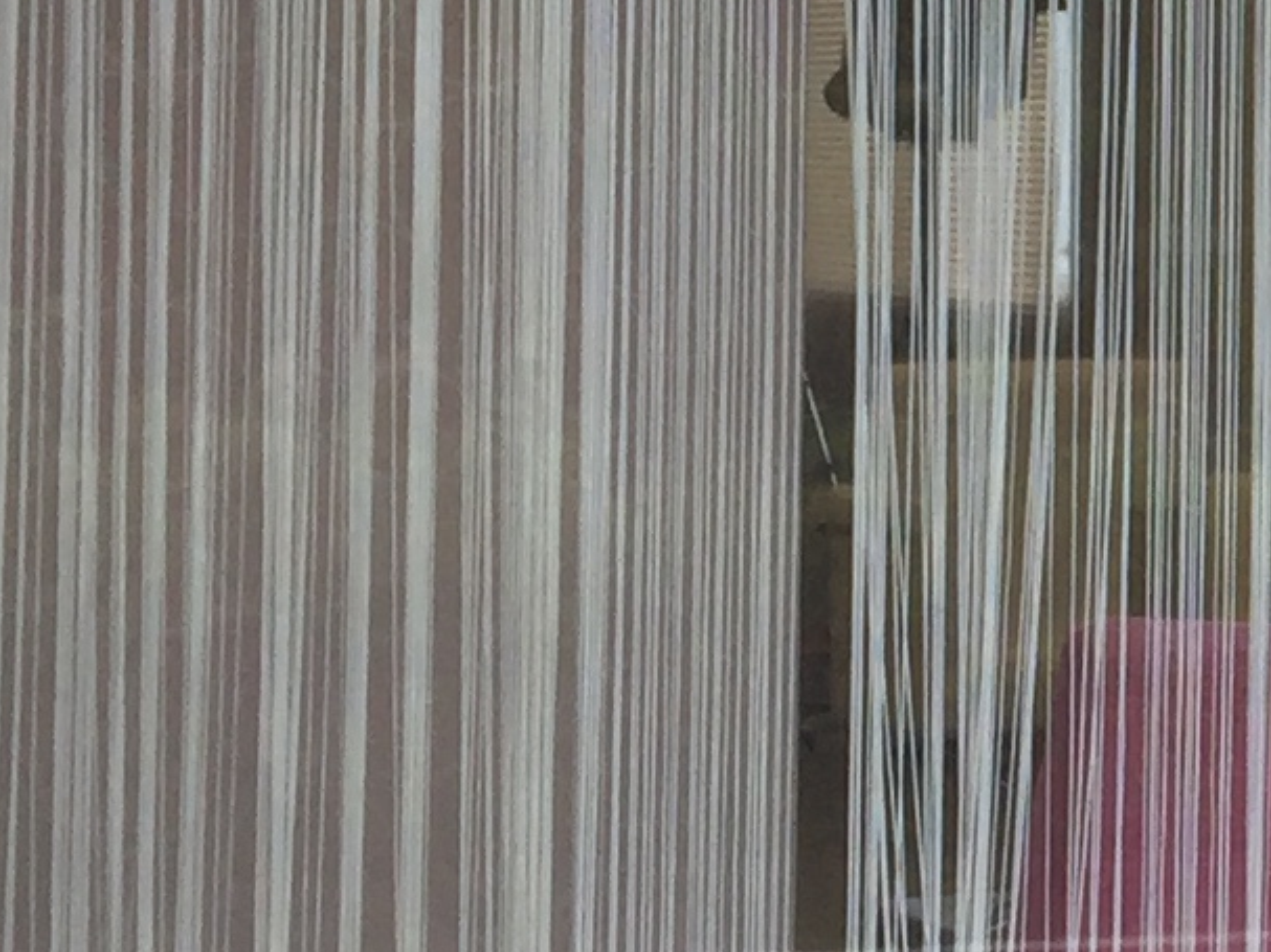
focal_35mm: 156
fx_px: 5727
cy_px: 211
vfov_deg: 9.5
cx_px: 2670
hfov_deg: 11.3
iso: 32
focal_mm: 4.15
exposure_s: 1/329
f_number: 2.2
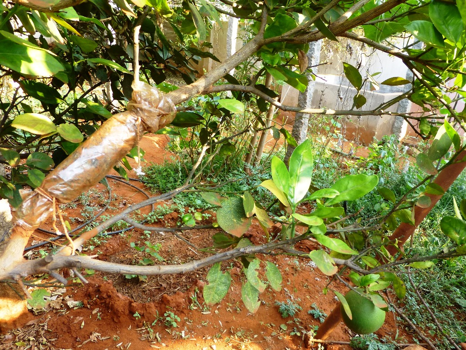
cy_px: 175
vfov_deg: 56.8
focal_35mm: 24
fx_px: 323
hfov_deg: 71.6
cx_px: 233
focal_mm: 4.3
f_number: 3.3
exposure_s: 1/60
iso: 100
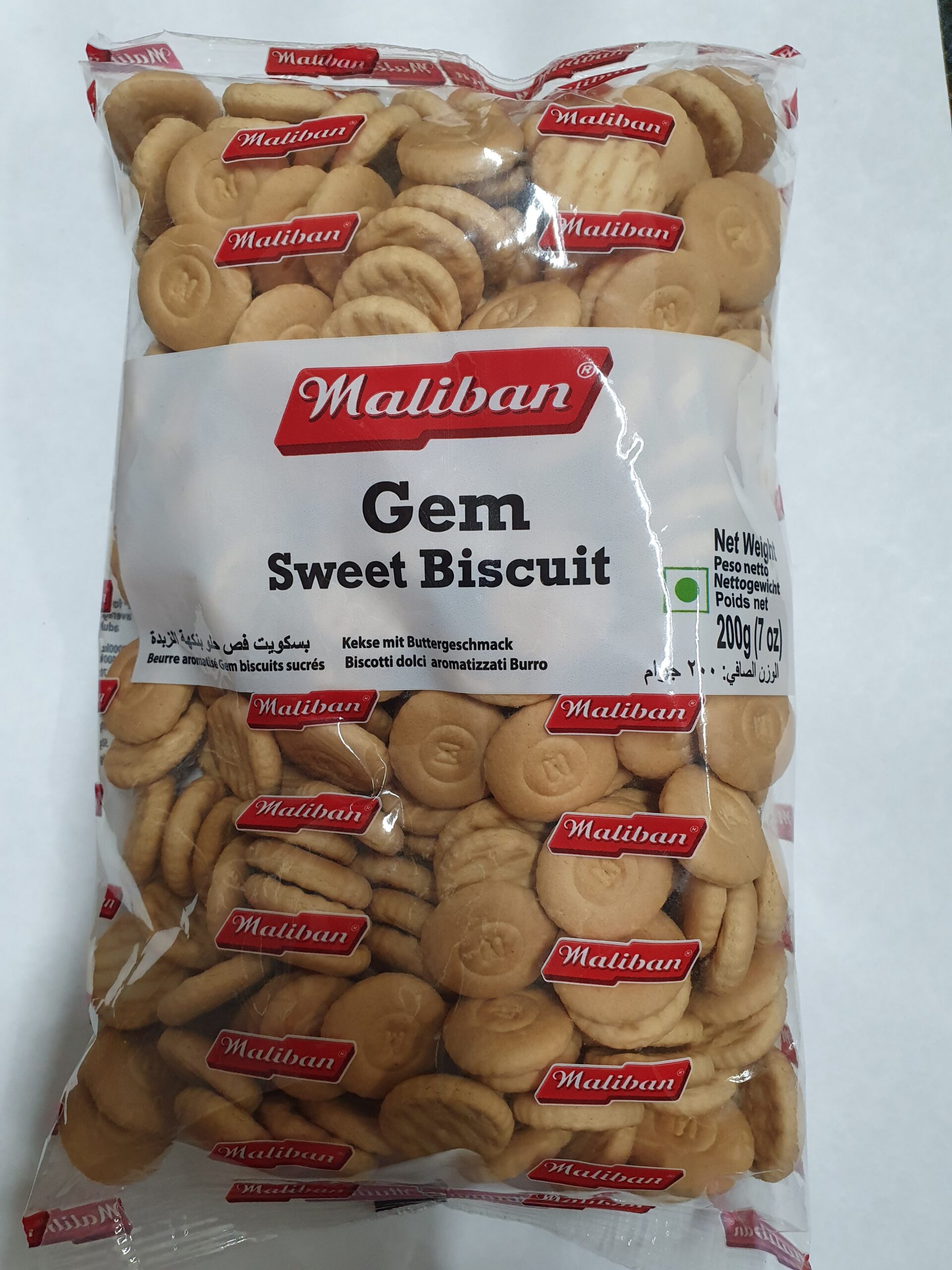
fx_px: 953
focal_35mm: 26
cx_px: 476
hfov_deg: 53.1
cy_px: 635
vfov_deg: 67.3
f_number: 2.4
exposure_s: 1/50
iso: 320
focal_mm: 4.32
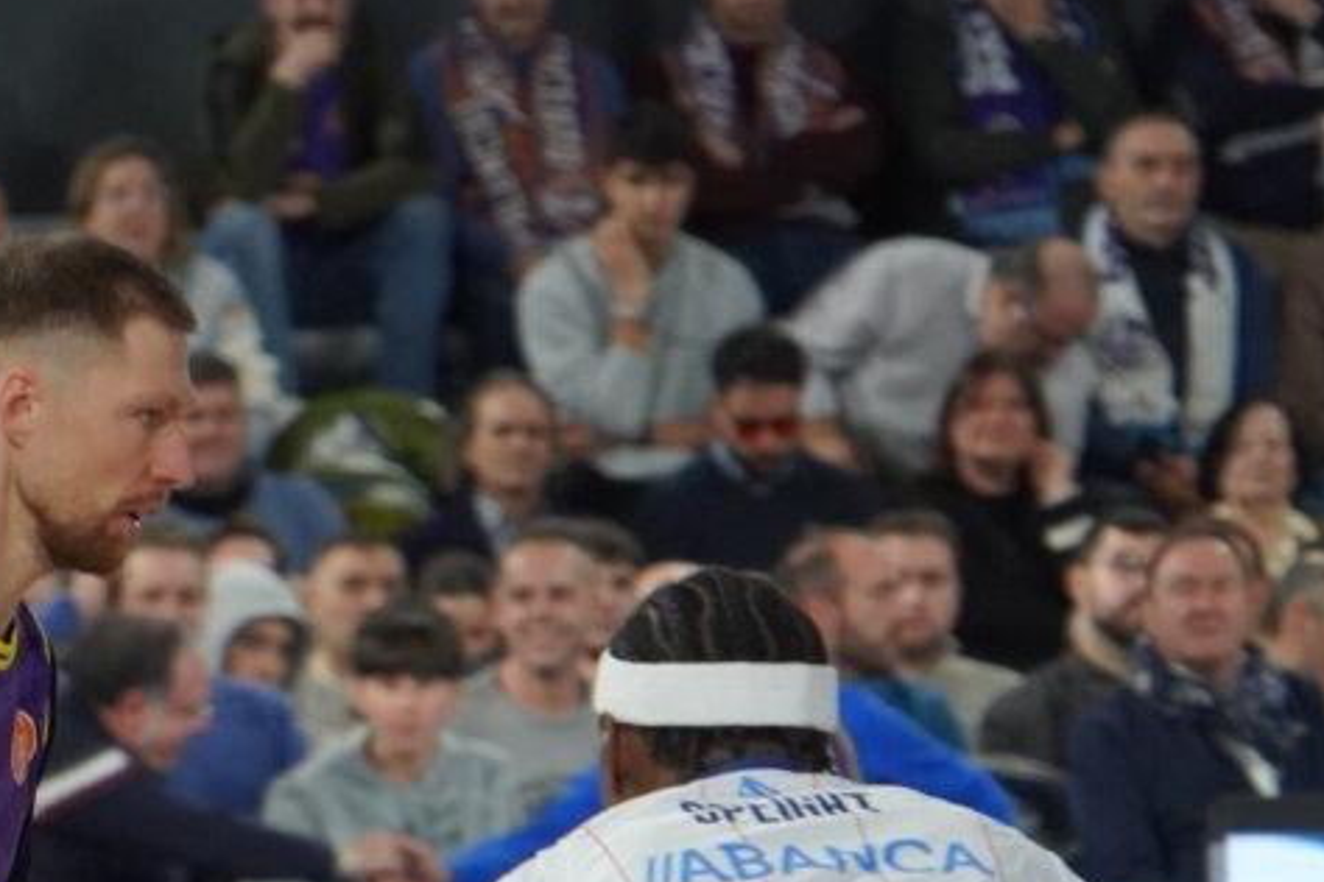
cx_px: 142
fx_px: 24419
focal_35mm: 664
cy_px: 945
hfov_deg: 3.1
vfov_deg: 2.1
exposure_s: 1/320
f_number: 6.3
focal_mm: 164
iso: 1250
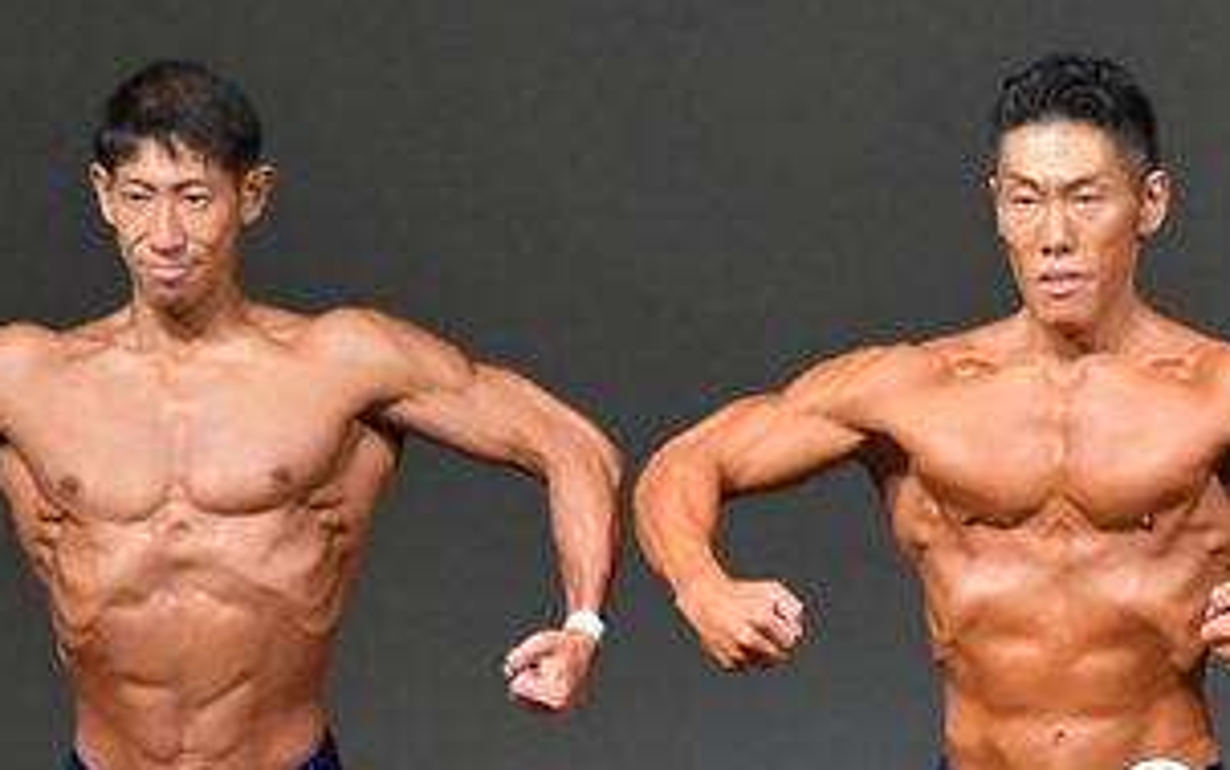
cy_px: 847
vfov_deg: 1.6
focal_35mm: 824
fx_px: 27632
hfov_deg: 2.5
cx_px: 1041
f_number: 5.6
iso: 5000
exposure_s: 1/400
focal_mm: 210
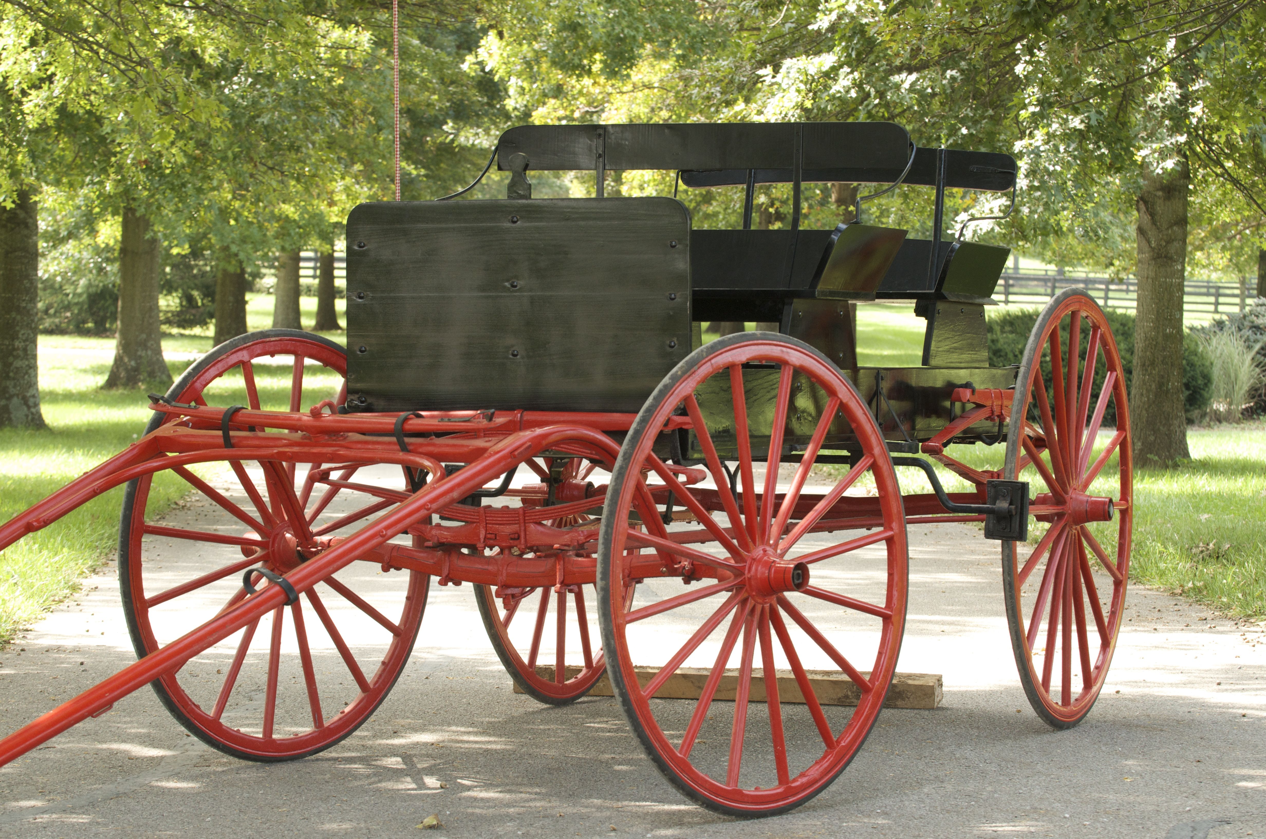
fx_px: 3685
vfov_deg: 13.0
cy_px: 420
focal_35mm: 105
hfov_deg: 19.5
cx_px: 633
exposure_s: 1/125
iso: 640
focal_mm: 70
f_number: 5.6
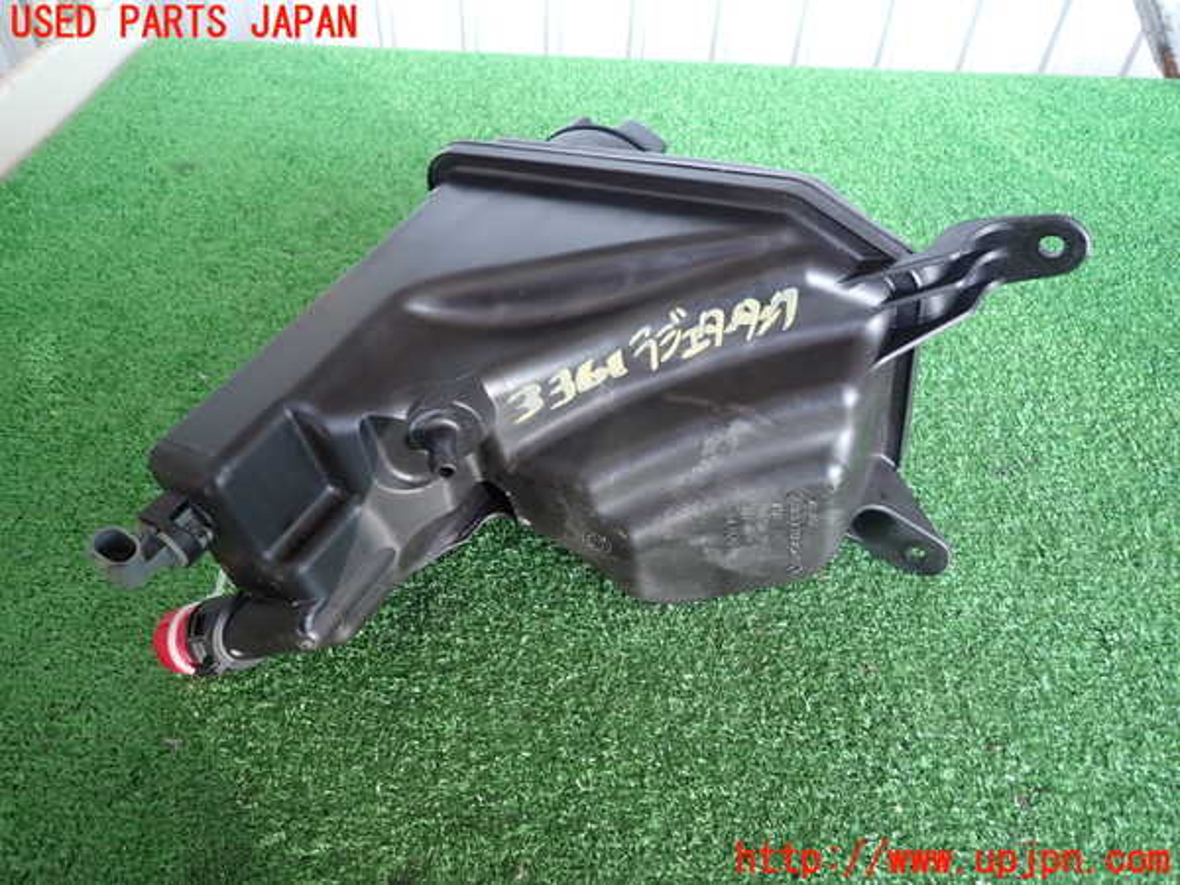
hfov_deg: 69.4
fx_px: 852
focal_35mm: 25
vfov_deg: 54.9
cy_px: 442
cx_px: 590
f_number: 2
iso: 100
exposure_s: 1/60
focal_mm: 4.5
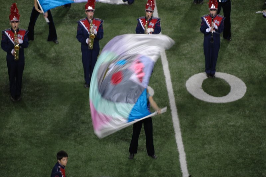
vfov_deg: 4.6
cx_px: 133
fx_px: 2215
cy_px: 88
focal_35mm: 300
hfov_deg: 6.9
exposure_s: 1/60
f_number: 2.8
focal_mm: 200
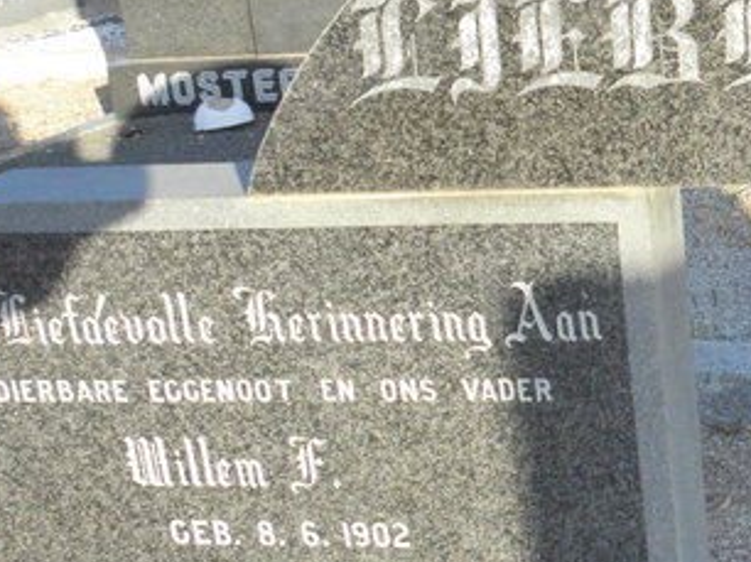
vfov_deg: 21.6
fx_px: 1474
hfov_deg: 25.5
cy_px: 317
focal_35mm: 68
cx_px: 911
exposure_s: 1/250
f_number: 6.3
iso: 200
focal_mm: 4.6
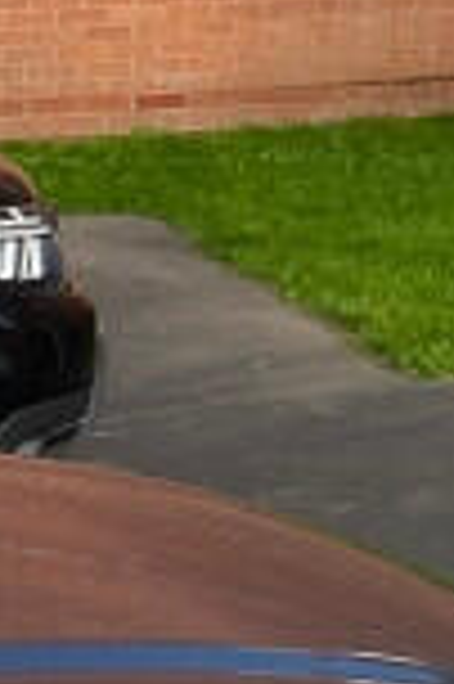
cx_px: 1281
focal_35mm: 182
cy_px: -711
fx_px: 3450
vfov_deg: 10.4
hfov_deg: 6.9
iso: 32
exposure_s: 1/877
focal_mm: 4.25
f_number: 1.8
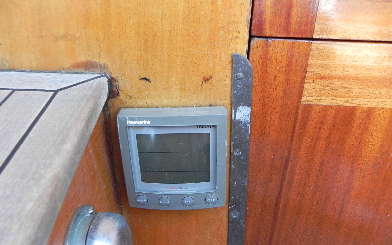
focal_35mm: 28
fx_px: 299
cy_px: 146
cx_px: 197
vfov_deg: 44.3
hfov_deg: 66.5
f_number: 2.8
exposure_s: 1/44.8
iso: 160
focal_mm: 4.6
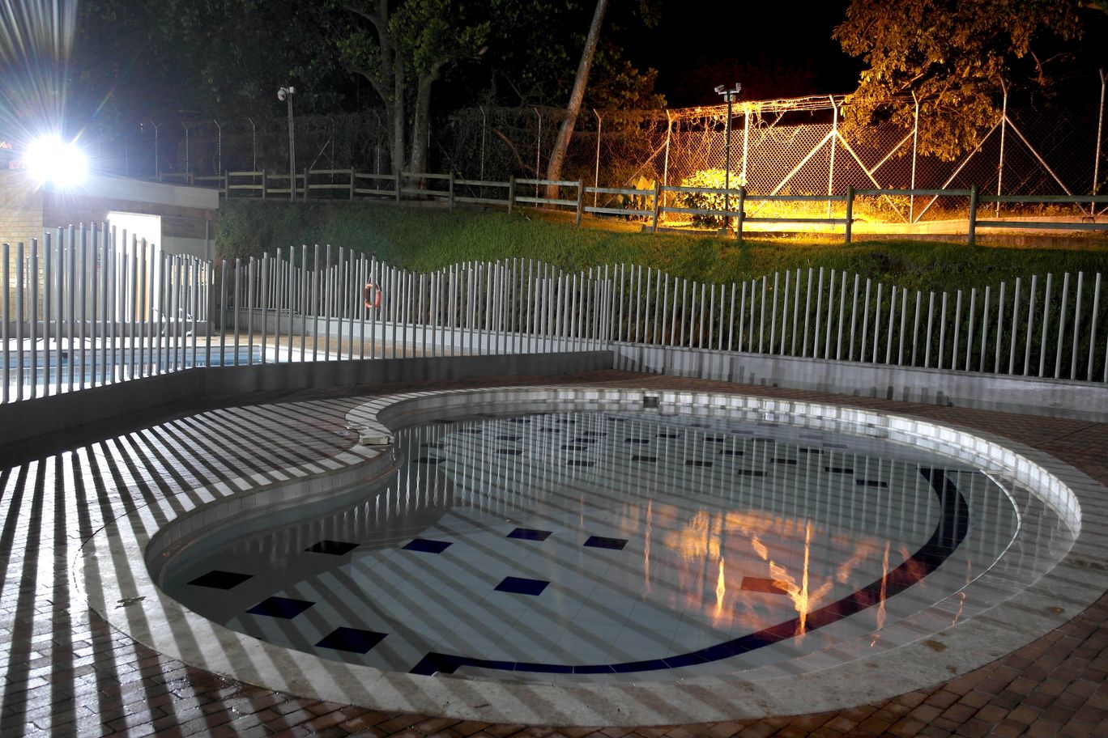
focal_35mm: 30
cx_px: 554
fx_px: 923
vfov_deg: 43.6
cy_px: 369
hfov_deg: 61.9
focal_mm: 20
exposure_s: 1.3
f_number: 3.5
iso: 400
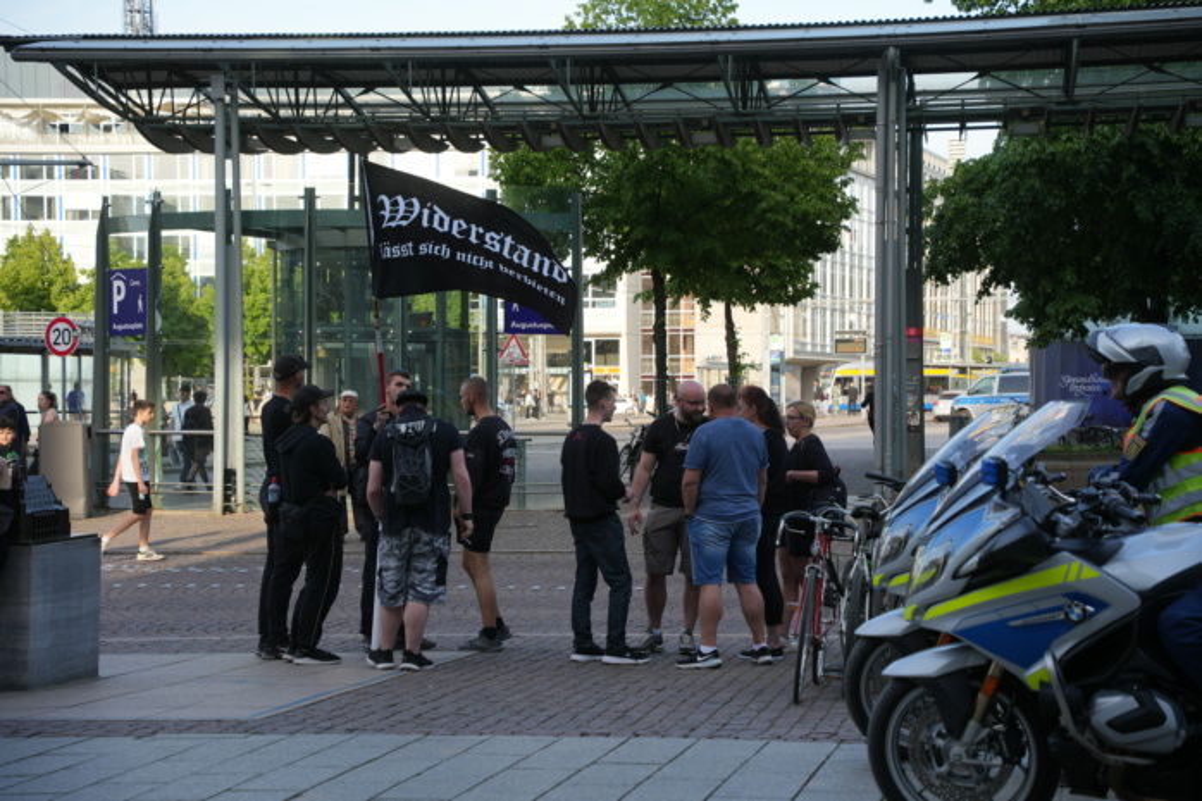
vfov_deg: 19.7
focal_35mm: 69
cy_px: 400
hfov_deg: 29.3
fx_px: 2303
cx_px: 601
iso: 125
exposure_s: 1/160
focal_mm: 69
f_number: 5.6
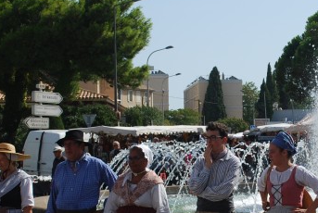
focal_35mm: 105
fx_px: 929
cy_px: 146
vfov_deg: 13.1
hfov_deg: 19.3
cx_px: 243
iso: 100
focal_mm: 30
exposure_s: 1/250
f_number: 8
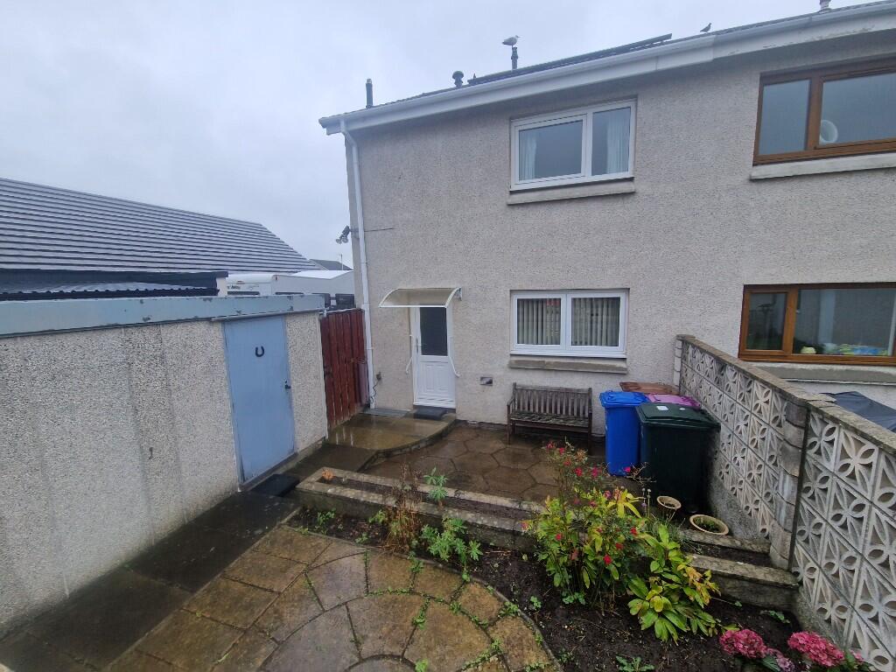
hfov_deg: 106.2
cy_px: 336
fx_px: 336
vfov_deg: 89.9
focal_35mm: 13
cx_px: 448
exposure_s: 1/381
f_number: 2.2
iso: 50
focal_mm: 2.2
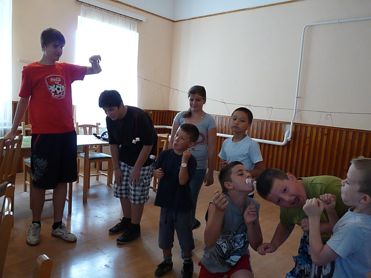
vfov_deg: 51.4
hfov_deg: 65.3
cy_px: 139
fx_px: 289
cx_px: 186
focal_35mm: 27
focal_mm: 4.8
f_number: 2.8
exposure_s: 1/100
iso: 800
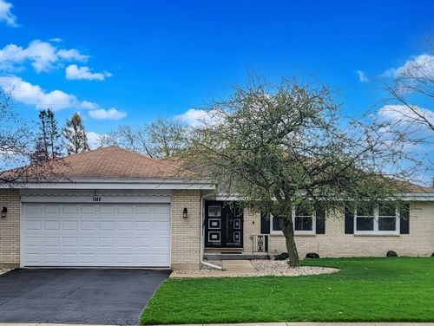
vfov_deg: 56.9
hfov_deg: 71.5
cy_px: 163
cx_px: 217
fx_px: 301
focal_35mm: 24
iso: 16
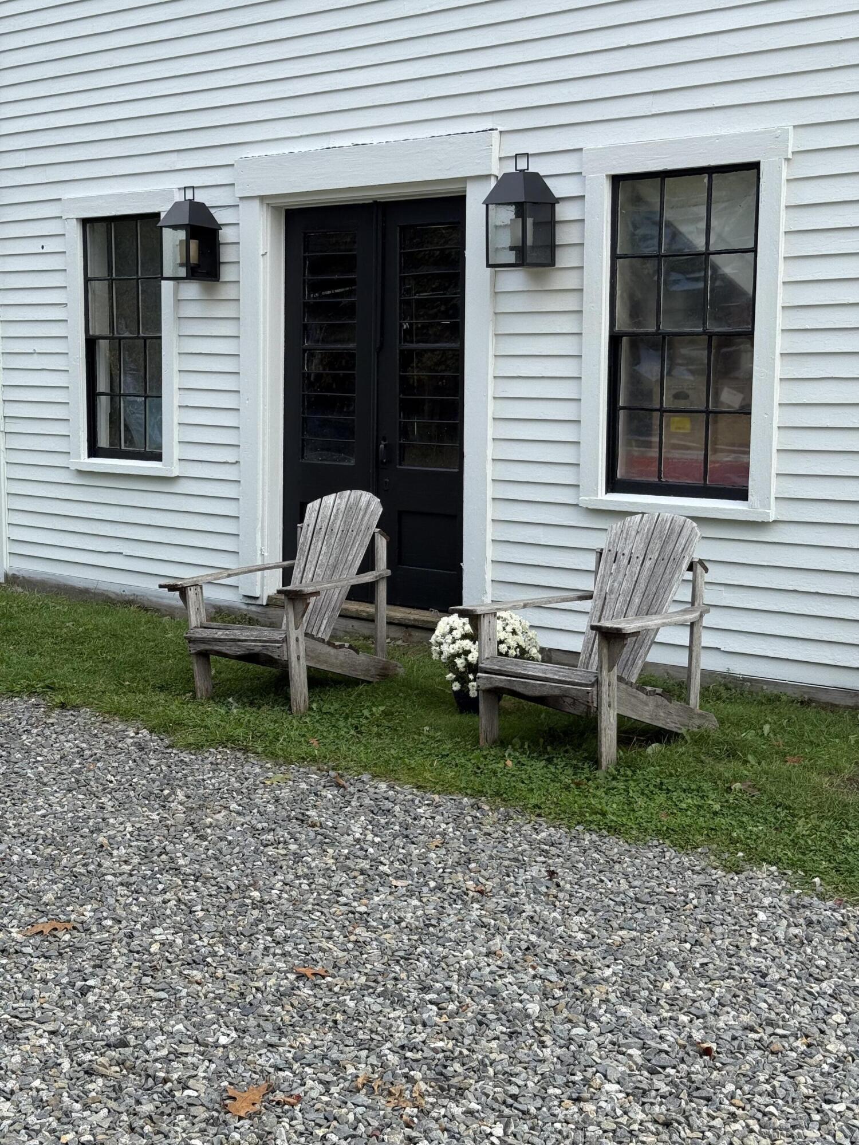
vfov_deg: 39.7
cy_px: 572
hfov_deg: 30.3
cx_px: 430
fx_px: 1588
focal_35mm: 48
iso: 64
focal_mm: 6.76
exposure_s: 1/1678
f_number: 1.78
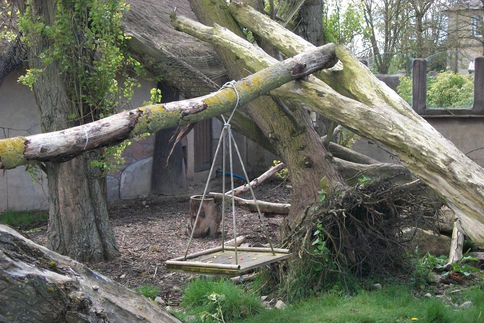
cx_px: 243
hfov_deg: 31.0
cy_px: 181
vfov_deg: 20.9
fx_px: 874
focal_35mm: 65
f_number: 4.1
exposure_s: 1/500
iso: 313
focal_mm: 11
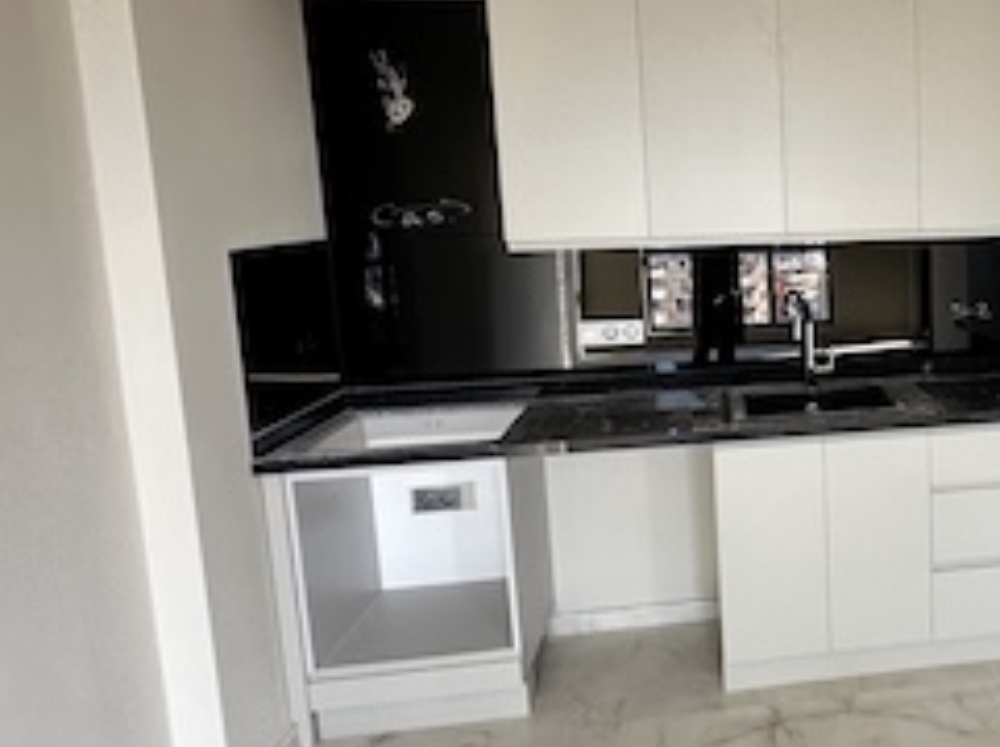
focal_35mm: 33
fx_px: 952
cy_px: 317
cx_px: 907
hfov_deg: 49.2
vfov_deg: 42.7
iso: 320
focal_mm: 2.22
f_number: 2.2
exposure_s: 1/99
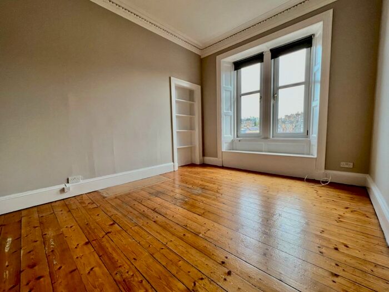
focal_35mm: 13
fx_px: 146
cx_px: 194
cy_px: 146
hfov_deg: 106.2
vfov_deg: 89.9
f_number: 1.8
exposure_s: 1/99
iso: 40
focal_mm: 1.57
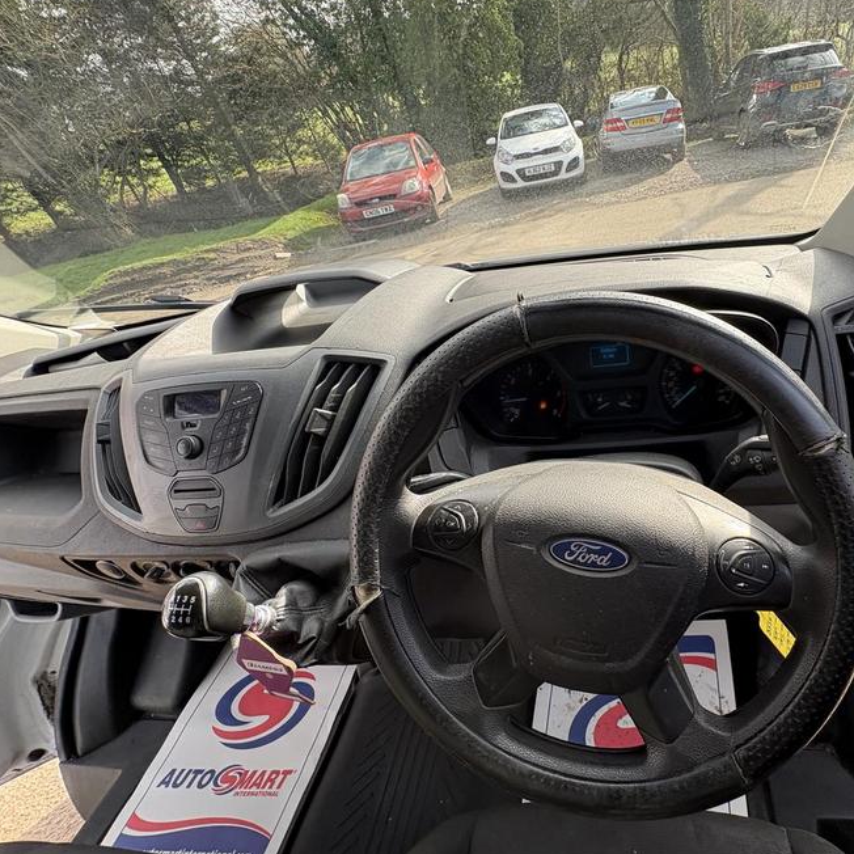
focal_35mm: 17
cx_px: 583
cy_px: 422
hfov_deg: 80.6
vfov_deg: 84.0
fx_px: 474
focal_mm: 2.22
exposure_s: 1/132
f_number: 2.2
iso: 50
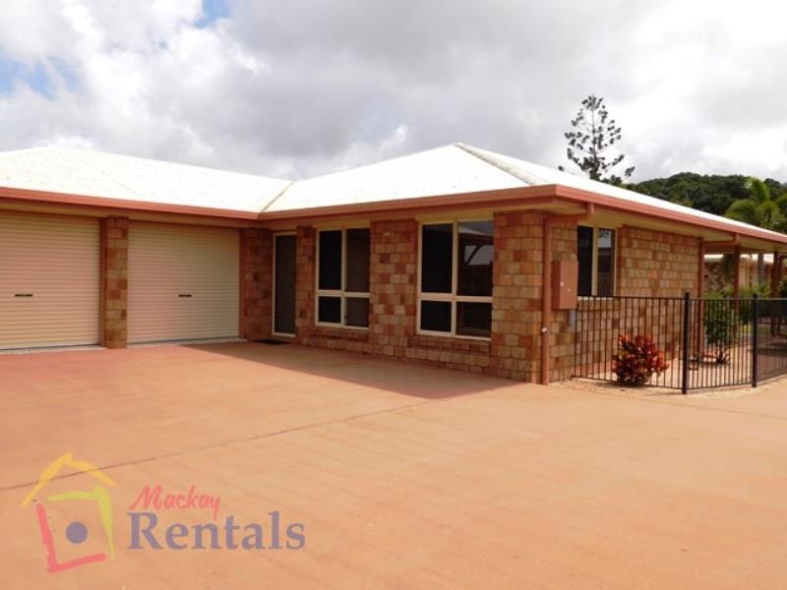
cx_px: 394
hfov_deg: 60.0
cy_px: 295
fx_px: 682
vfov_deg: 46.8
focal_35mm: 30
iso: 125
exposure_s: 1/400
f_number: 6.4
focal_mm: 5.3
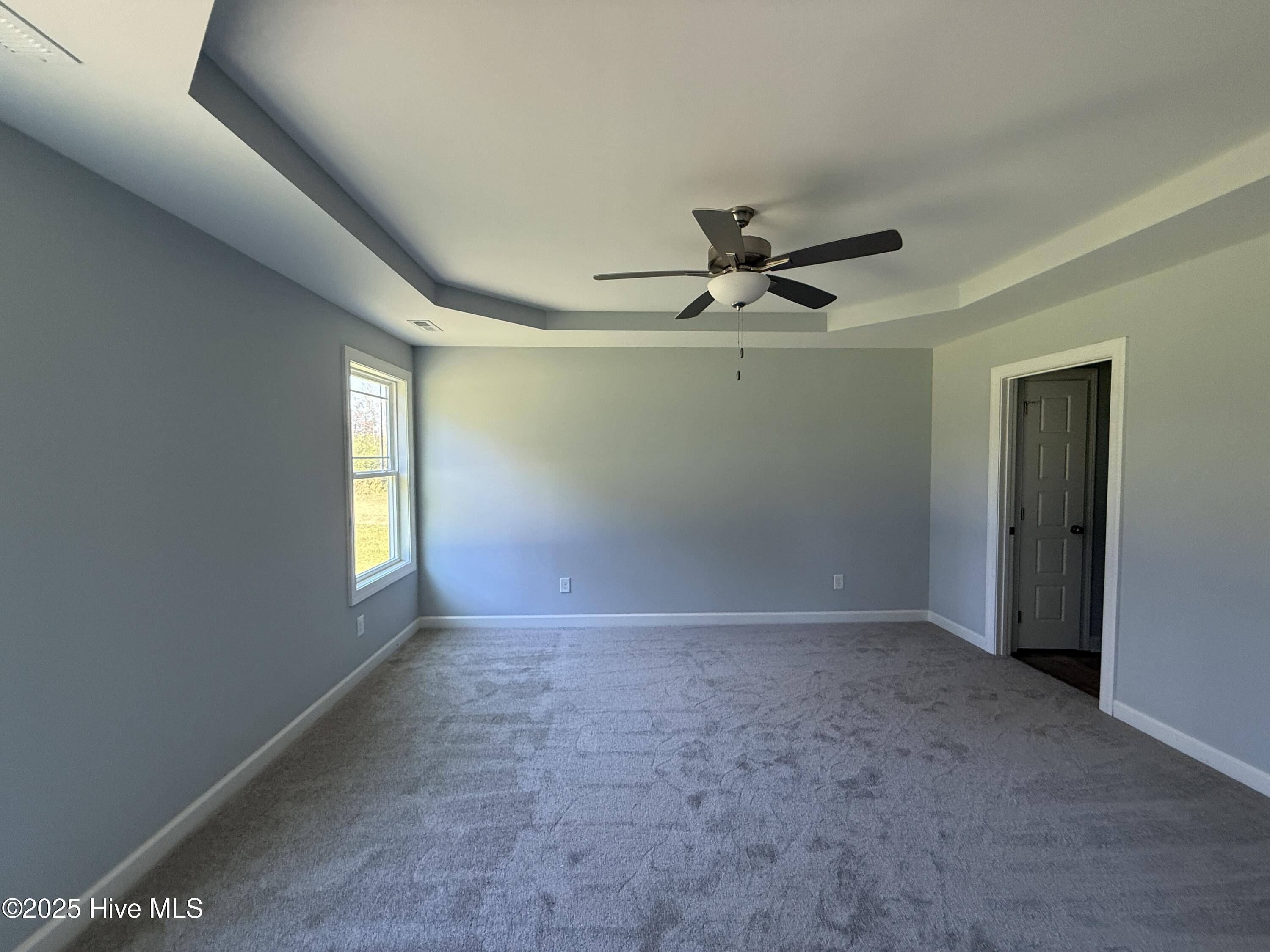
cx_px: 635
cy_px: 476
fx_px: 514
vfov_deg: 85.7
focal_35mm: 14
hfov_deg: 102.1
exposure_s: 1/99
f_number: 2.2
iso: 200
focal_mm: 2.22
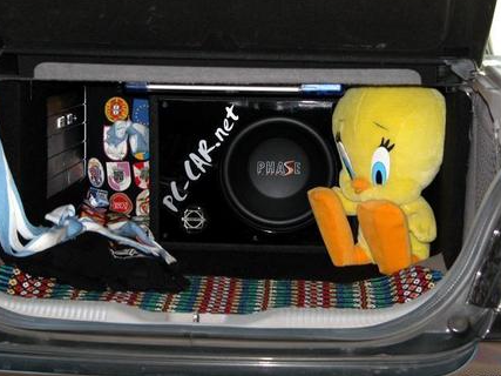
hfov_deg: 21.5
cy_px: 176
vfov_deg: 16.2
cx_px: 249
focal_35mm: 91
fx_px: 1317
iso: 200
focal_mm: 21
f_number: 3.5
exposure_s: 1/125
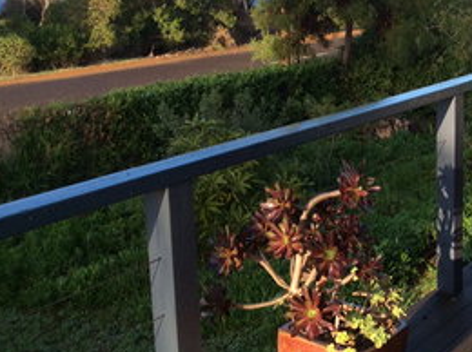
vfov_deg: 24.7
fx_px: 803
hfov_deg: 31.8
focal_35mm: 59
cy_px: 136
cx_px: 388
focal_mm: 3.3
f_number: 2.4
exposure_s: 1/381
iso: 32
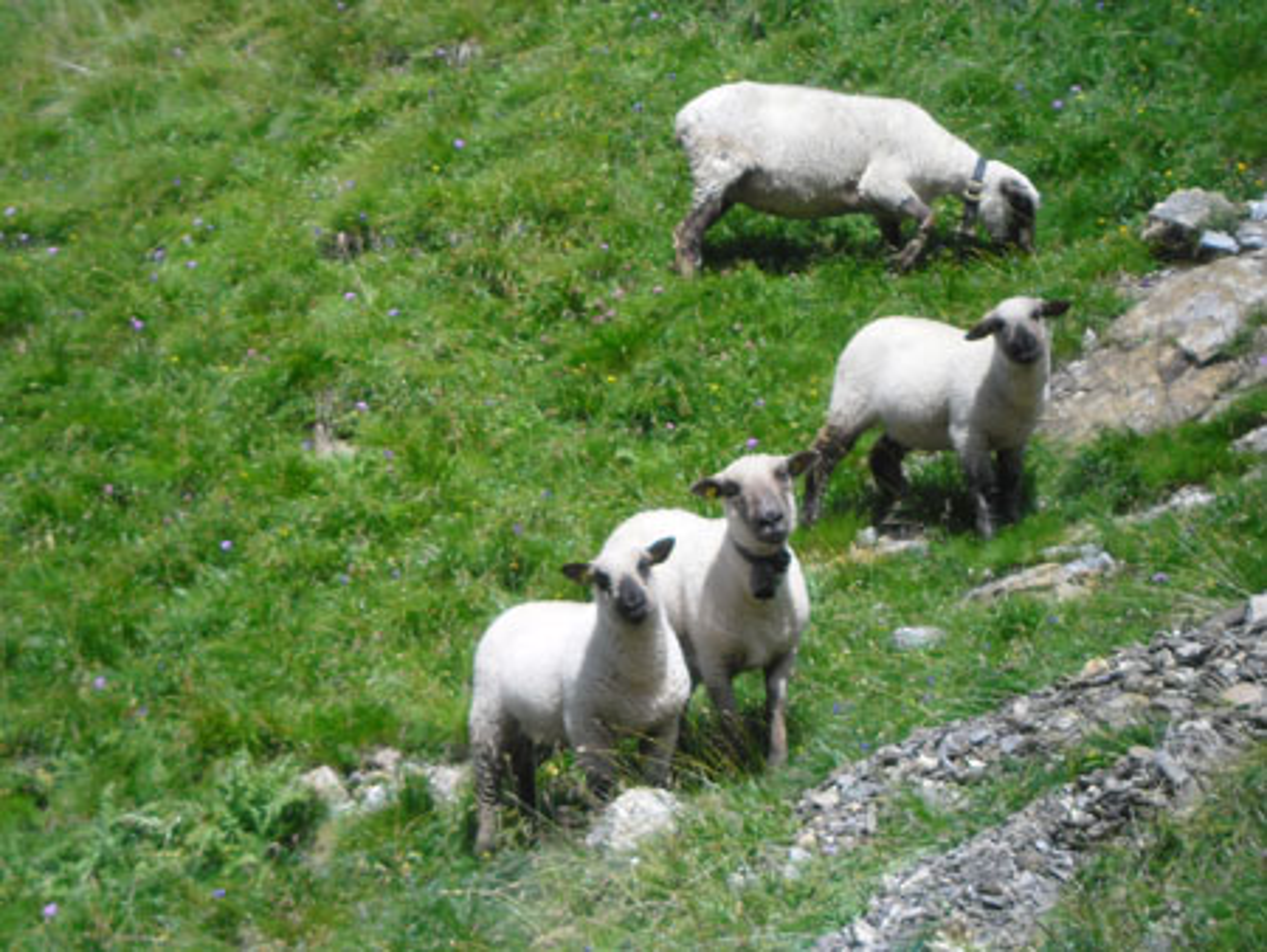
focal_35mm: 135
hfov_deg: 14.6
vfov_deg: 11.0
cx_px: 634
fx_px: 4944
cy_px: 476
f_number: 5.9
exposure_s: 1/189
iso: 80
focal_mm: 24.5
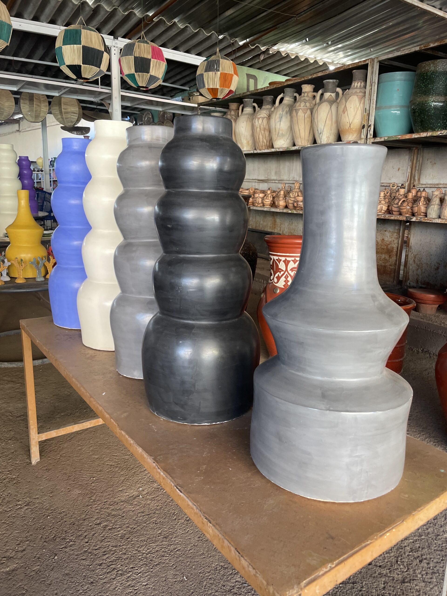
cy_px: 298
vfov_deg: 67.3
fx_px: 448
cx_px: 224
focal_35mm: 26
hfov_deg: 53.1
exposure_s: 1/121
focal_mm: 4.2
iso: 125
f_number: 1.6
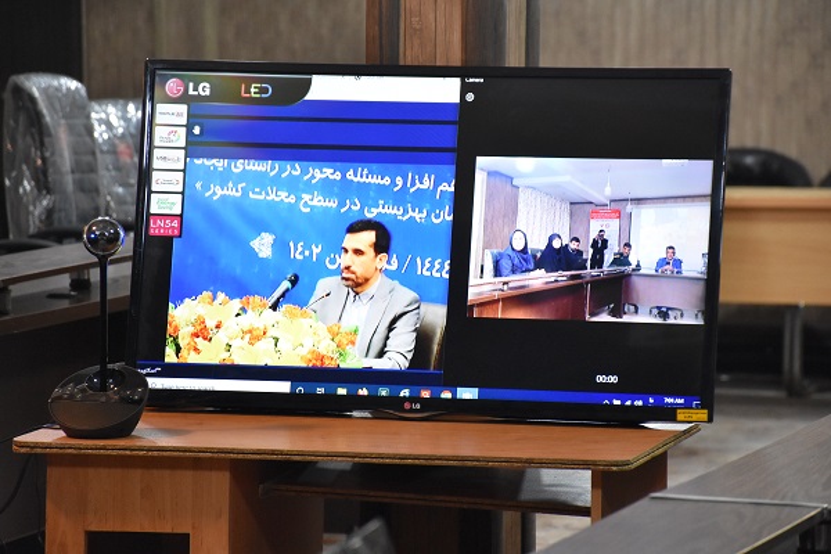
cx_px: 416
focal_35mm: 195
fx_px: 4501
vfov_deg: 7.0
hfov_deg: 10.5
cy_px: 277
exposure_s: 1/160
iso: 4000
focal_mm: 130
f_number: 6.3
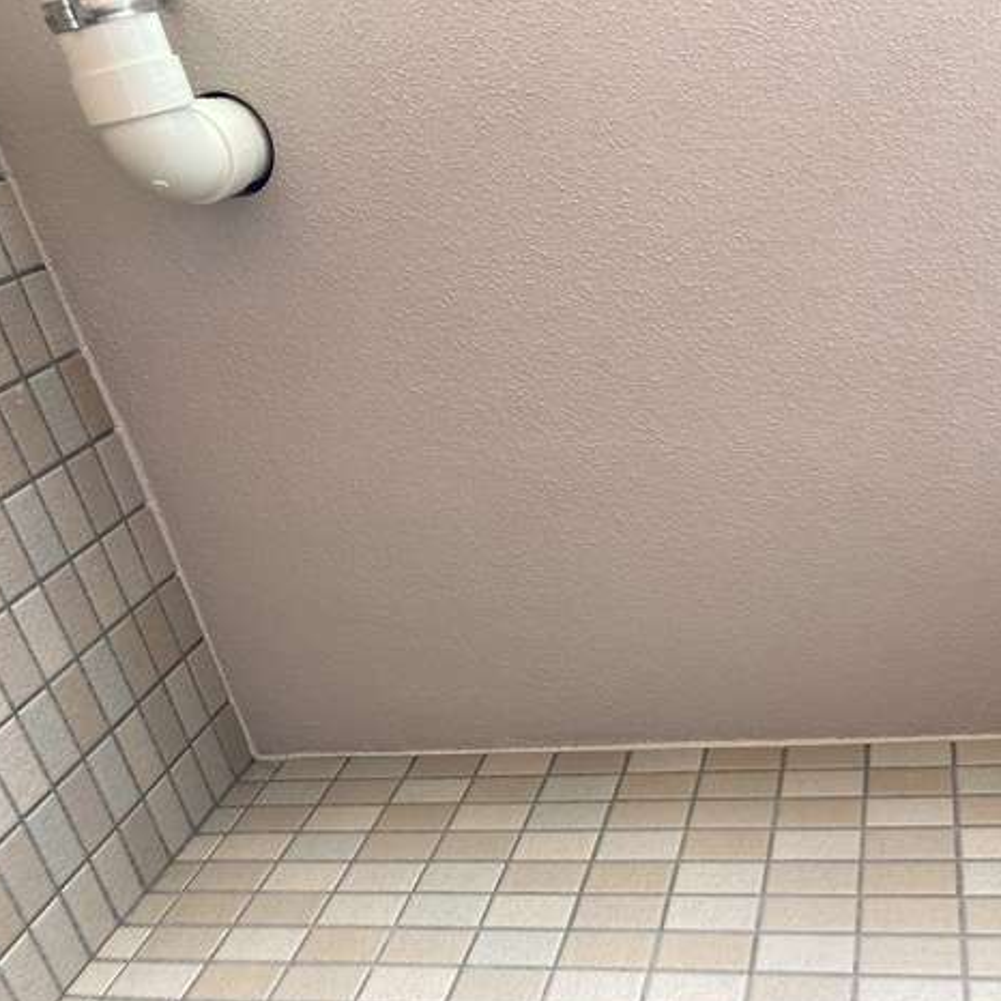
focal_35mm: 34
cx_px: 664
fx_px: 1112
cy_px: 513
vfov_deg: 48.4
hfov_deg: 47.7
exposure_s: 1/121
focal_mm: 3.99
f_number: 1.8
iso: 64
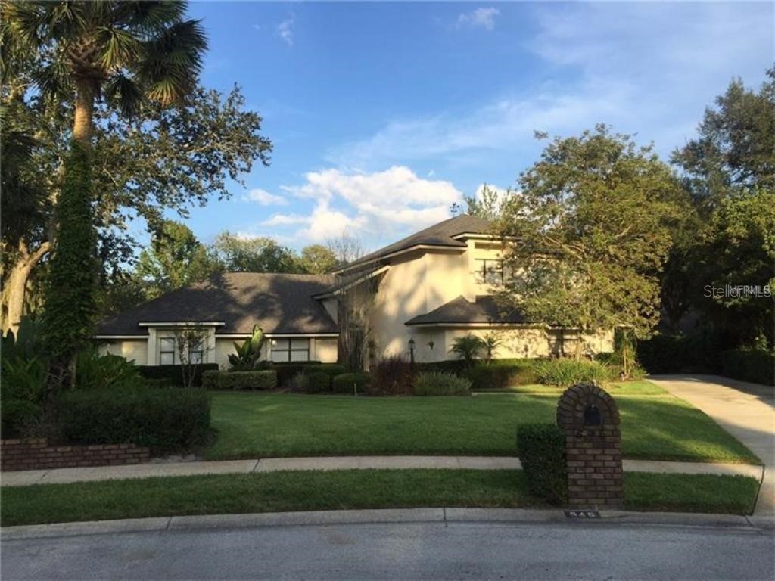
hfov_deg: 61.7
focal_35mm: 29
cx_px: 388
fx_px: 649
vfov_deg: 48.2
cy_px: 290
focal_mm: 4.15
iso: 32
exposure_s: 1/1199
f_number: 2.2
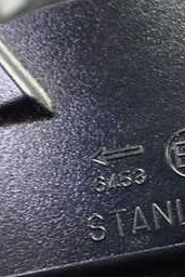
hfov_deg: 17.6
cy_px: 168
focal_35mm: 73
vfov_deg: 27.6
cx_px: 236
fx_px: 562
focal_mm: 5.4
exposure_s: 1/80
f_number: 2.3
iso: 800
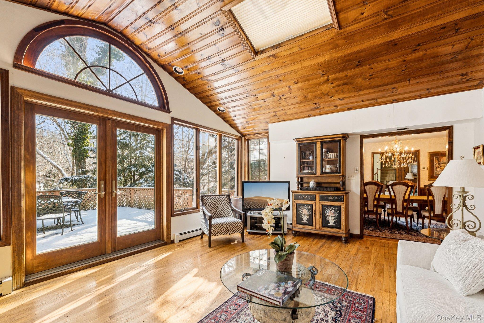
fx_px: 188
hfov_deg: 104.3
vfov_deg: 81.2
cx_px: 242
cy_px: 162
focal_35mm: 14
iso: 400
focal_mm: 14
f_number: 6.3
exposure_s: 1/60
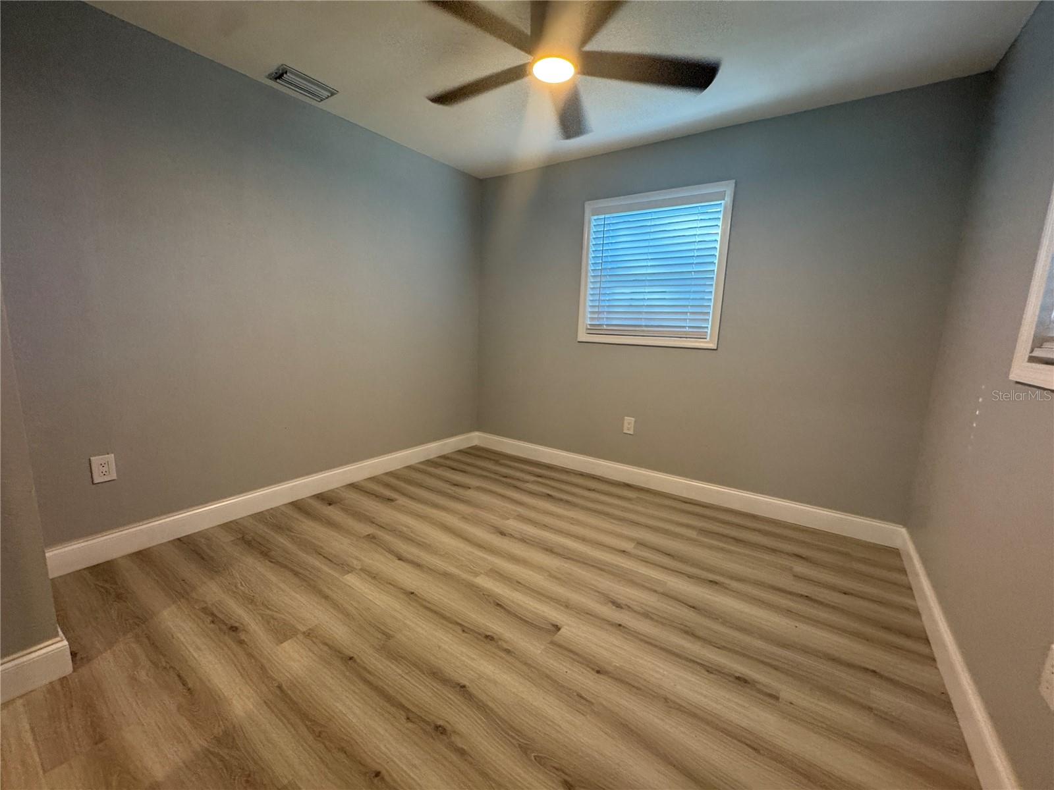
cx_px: 527
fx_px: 426
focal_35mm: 14
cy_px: 395
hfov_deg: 102.1
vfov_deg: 85.7
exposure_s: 1/120
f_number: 2.2
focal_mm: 2.22
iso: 250
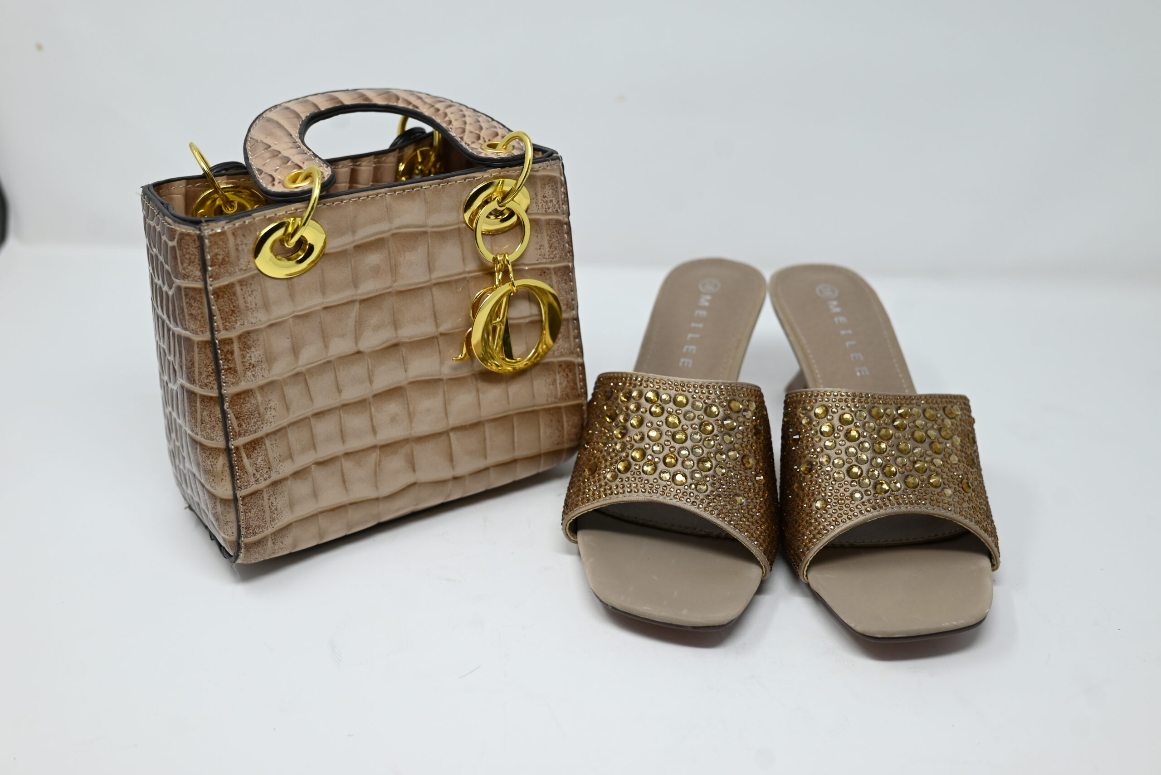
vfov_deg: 33.4
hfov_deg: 48.4
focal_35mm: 40
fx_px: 1290
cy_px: 388
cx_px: 580
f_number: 4.5
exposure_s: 1/250
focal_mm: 40
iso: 400
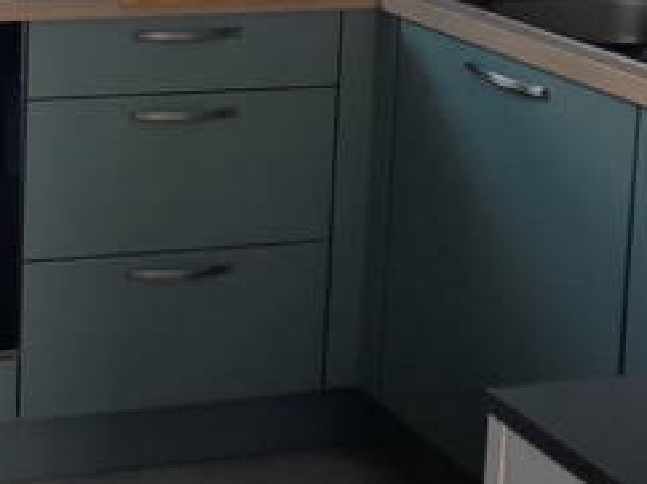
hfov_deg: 21.4
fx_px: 1587
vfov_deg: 16.5
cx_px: -131
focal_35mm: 85
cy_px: -118
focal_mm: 4
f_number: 1.8
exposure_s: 1/100
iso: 50
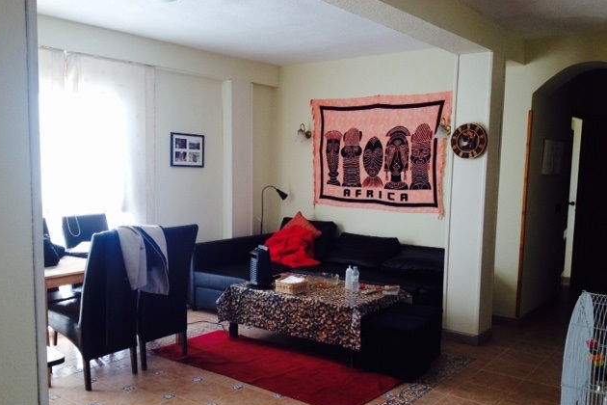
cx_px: 300
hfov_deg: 51.9
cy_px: 230
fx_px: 624
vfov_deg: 35.9
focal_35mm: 37
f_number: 2.4
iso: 80
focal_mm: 4.28
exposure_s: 1/120
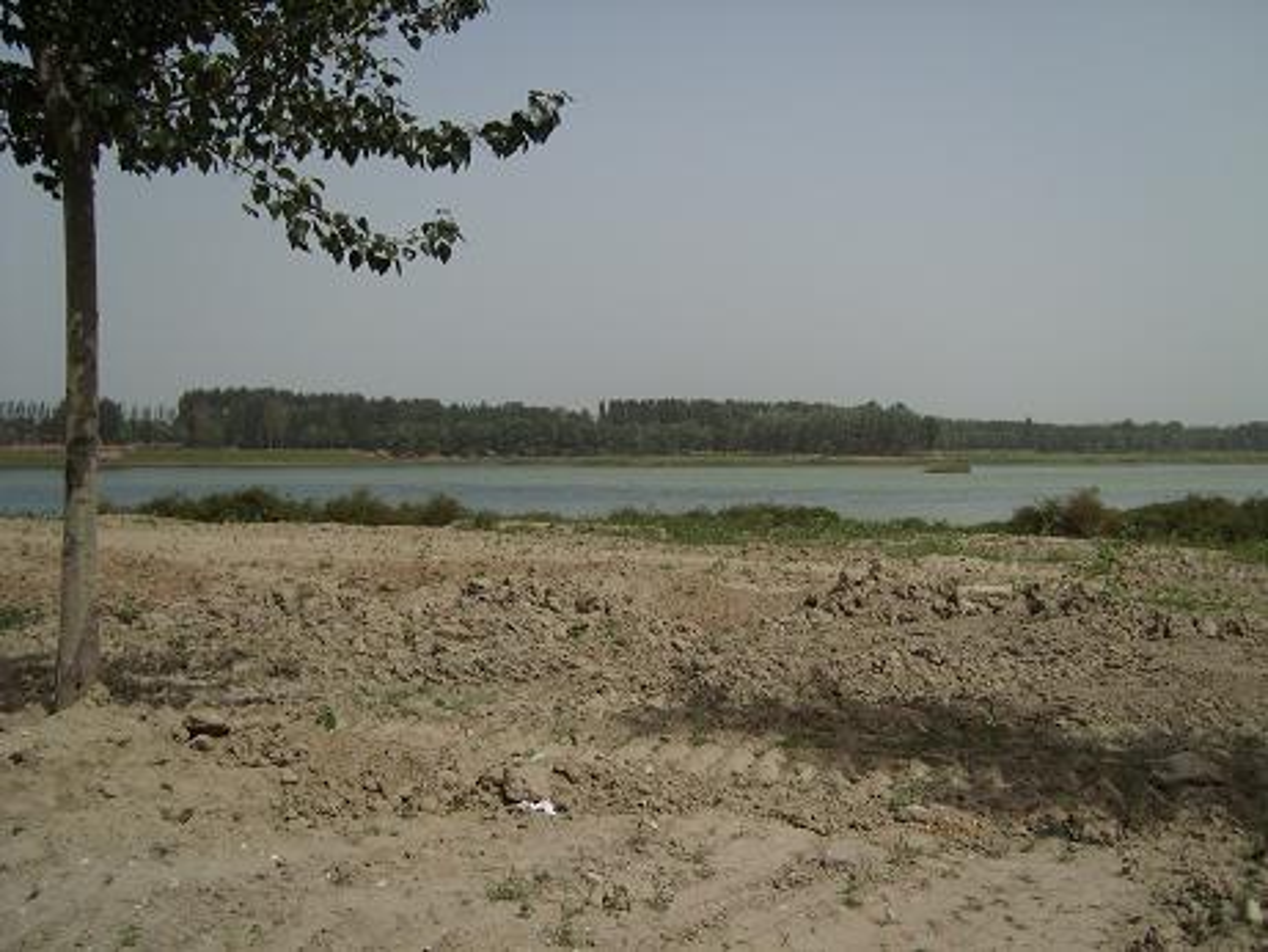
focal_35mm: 35
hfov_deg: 52.6
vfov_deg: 40.7
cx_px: 634
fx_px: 1282
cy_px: 476
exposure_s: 1/707
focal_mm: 5.8
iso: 50
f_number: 7.1
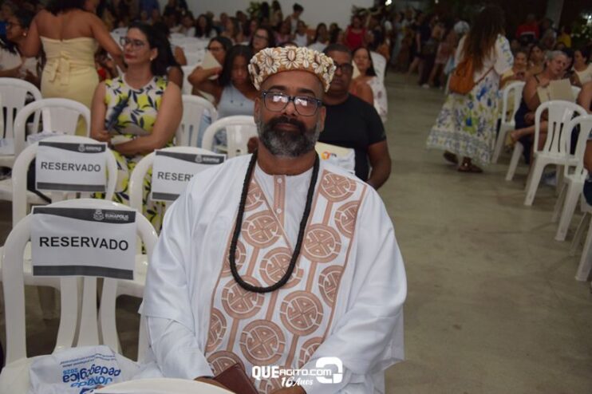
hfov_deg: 46.4
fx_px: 690
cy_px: 197
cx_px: 296
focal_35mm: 42
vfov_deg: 31.9
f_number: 4
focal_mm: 28
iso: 800
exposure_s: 1/60
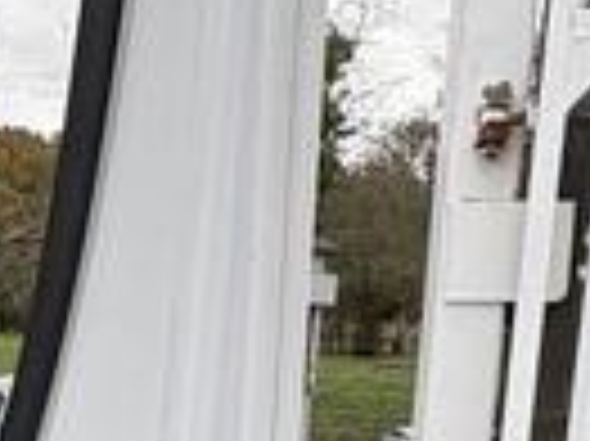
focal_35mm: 96
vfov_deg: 13.9
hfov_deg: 19.6
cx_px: -59
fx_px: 1635
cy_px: 765
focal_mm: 2.22
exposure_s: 1/99
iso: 50
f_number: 2.2
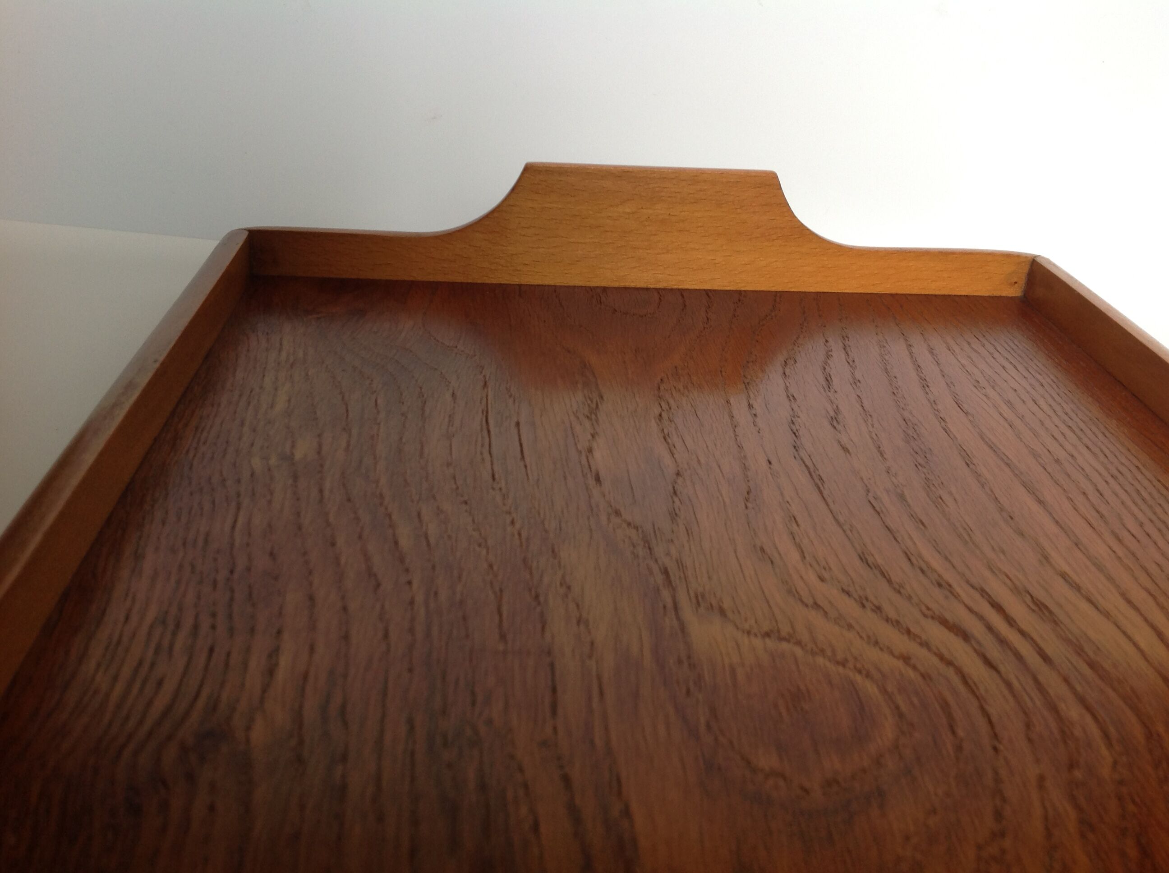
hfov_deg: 52.7
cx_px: 584
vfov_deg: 40.6
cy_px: 436
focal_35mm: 35
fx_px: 1180
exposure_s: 1/20
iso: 50
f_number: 2.4
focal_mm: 4.28
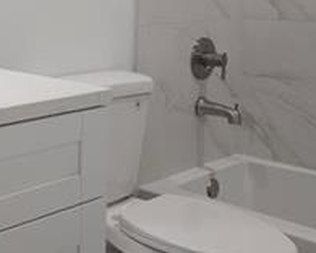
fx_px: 645
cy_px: 31
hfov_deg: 25.8
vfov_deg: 21.7
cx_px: -15
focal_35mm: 69
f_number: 1.7
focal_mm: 6.3
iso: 100
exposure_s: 1/60
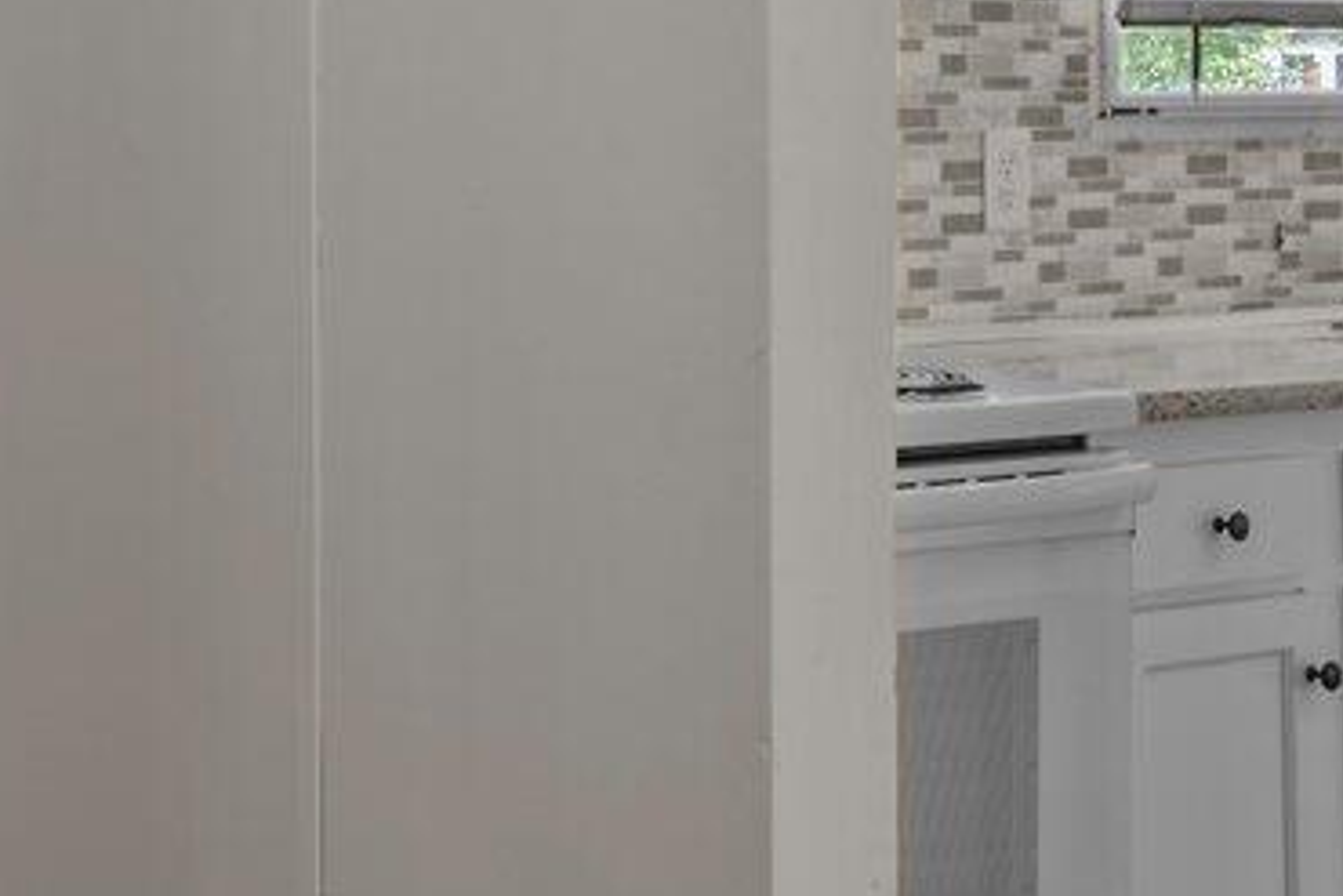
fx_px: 3508
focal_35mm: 94
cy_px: 103
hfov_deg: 20.6
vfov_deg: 14.4
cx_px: -149
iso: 160
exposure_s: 3.2
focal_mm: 17
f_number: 8
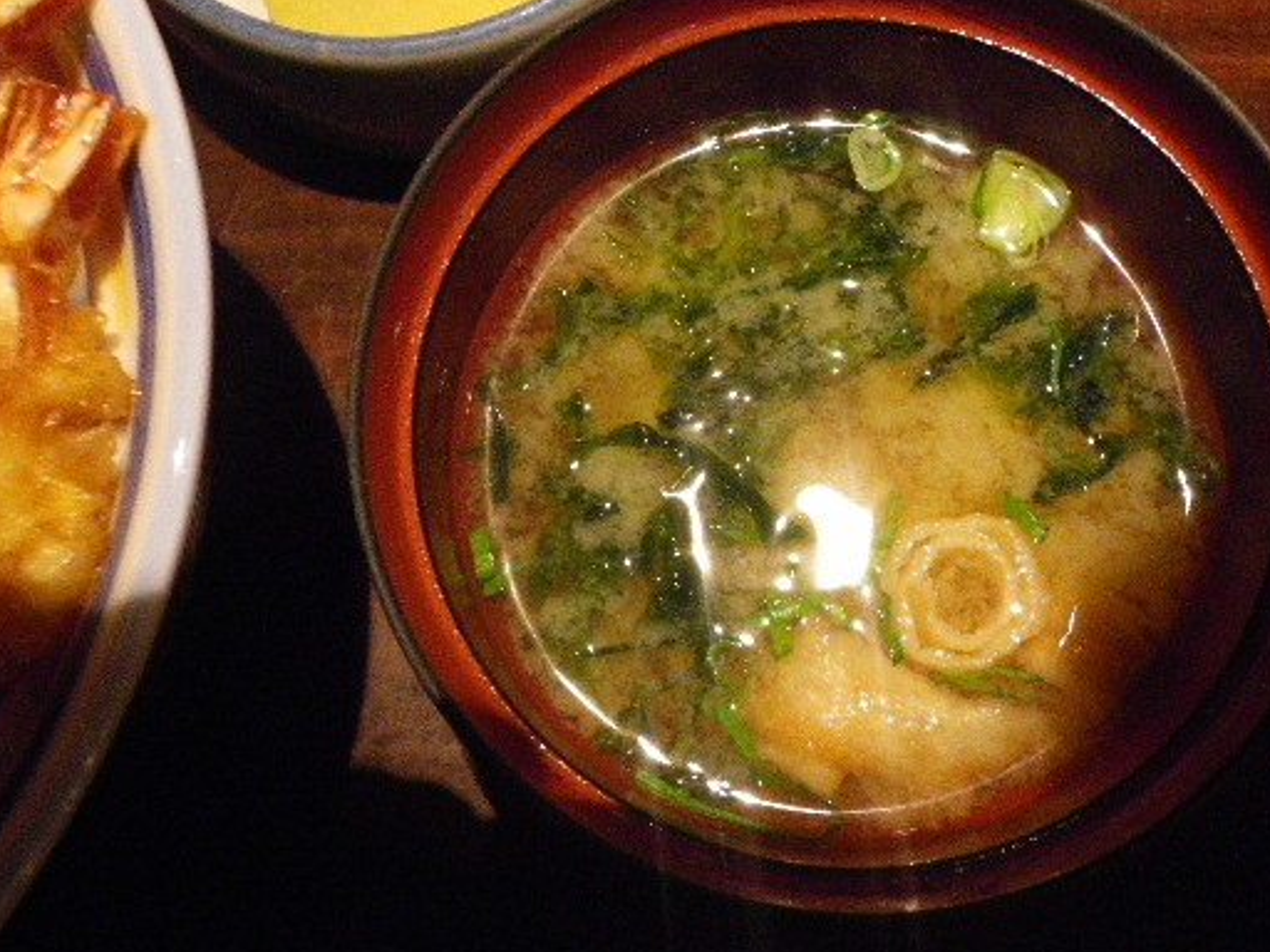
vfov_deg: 40.7
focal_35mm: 35
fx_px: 1284
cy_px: 493
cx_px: 769
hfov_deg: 52.2
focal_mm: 4.9
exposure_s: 1/60
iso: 800
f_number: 2.6
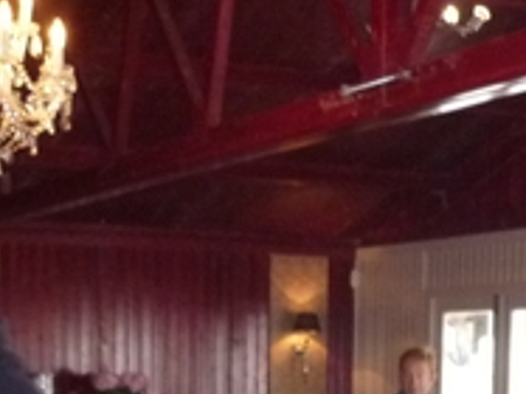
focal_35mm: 106
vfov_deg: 13.1
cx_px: 371
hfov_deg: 18.5
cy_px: 614
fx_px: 1610
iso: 400
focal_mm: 5.5
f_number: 2.8
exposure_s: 1/30
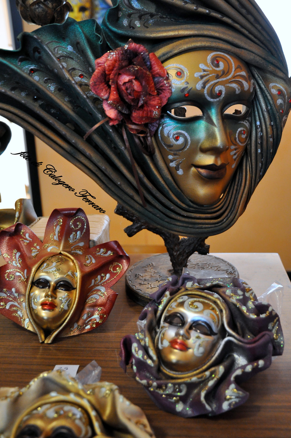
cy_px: 219
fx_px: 456
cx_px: 146
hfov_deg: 35.4
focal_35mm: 38
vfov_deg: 51.3
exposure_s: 1/30
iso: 1600
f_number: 4
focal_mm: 25
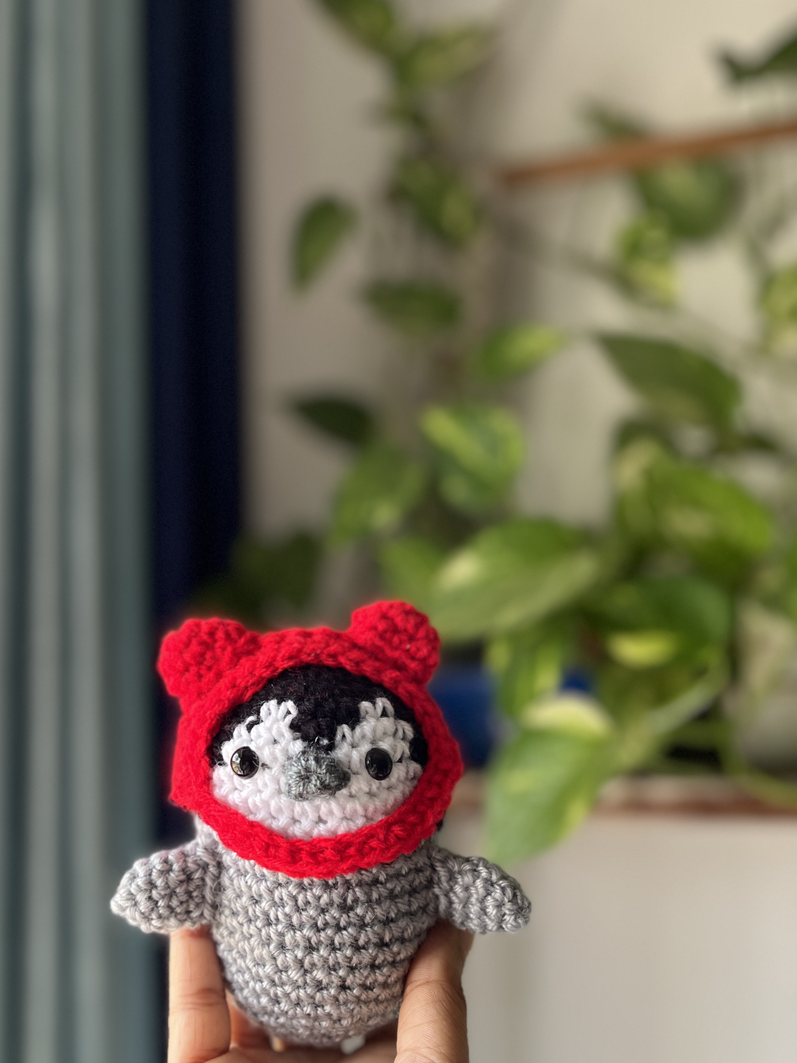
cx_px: 343
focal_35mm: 34
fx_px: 1044
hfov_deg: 41.7
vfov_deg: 53.6
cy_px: 642
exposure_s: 1/98
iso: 125
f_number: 1.6
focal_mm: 5.1
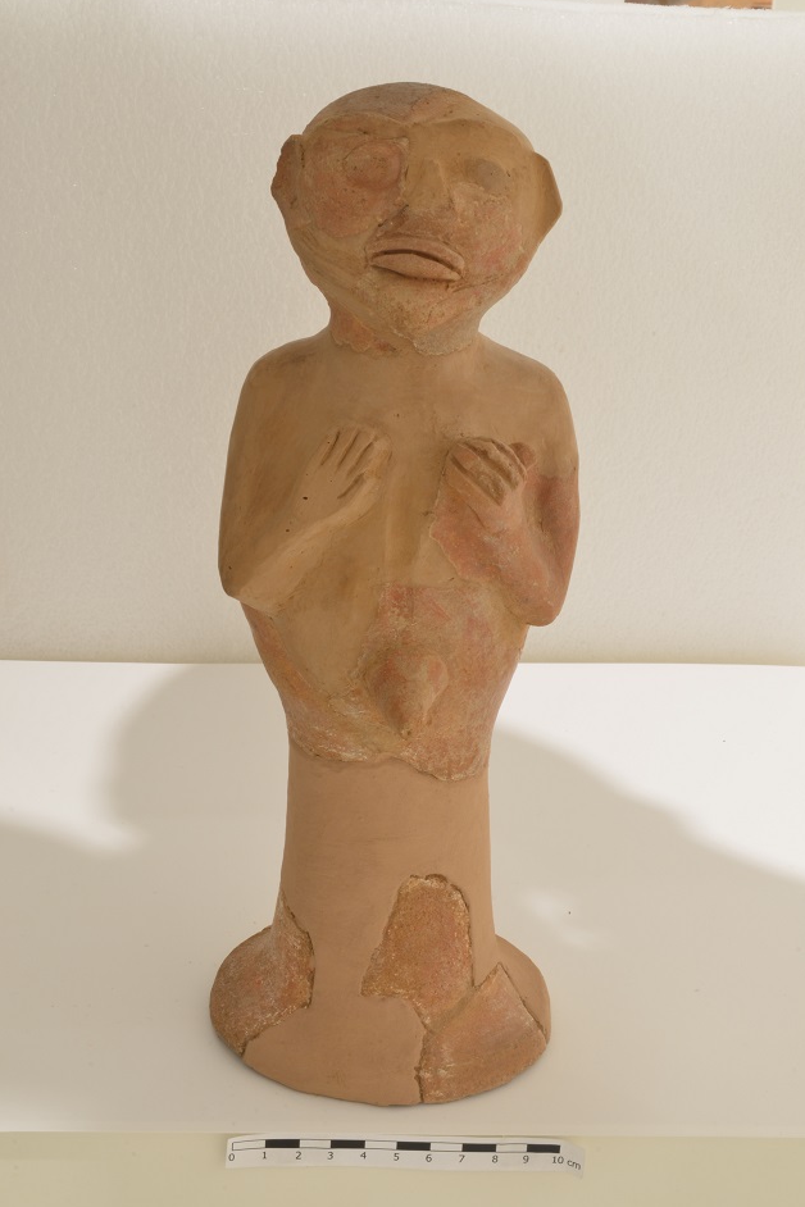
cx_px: 406
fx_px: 2046
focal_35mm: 61
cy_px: 598
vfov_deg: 32.9
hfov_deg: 22.3
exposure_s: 3
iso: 160
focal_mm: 40
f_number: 22
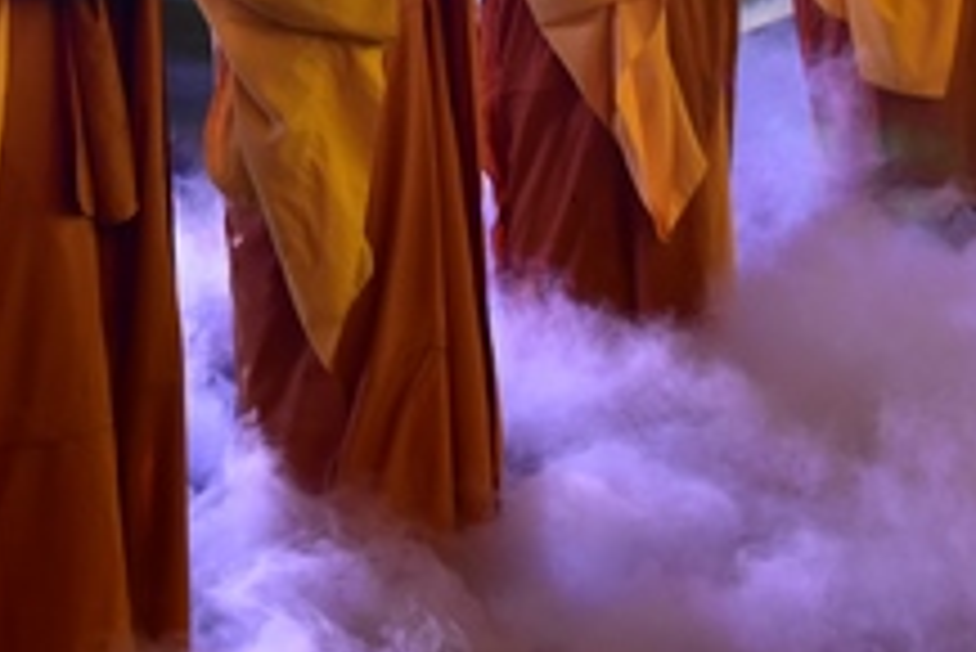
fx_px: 2523
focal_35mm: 93
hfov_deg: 21.7
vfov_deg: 14.1
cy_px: -225
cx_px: 247
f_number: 4
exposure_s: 1/50
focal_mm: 31
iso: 3200
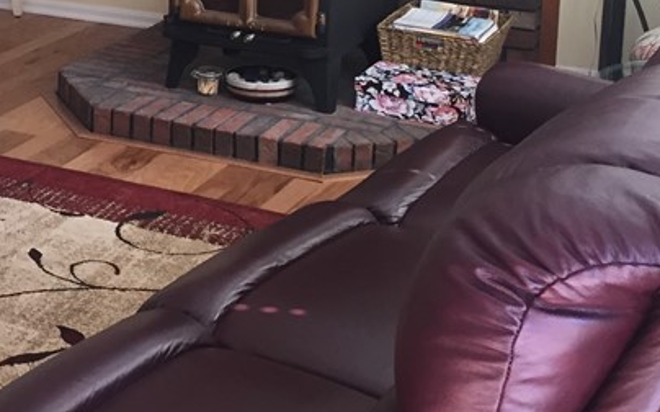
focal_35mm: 78
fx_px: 1402
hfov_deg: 25.4
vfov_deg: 16.2
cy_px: -54
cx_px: 25
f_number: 2.2
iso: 40
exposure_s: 1/30
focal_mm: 4.15
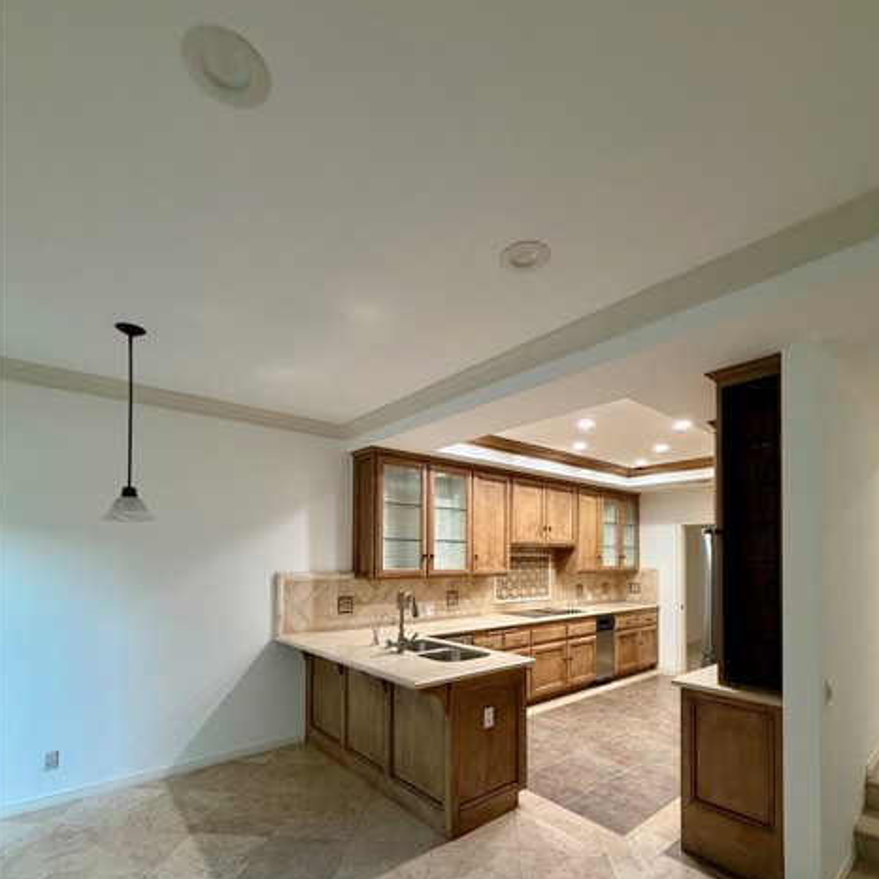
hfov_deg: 84.0
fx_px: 488
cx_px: 445
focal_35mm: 17
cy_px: 555
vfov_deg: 82.2
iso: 320
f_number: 2.2
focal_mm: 2.22
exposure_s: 1/60
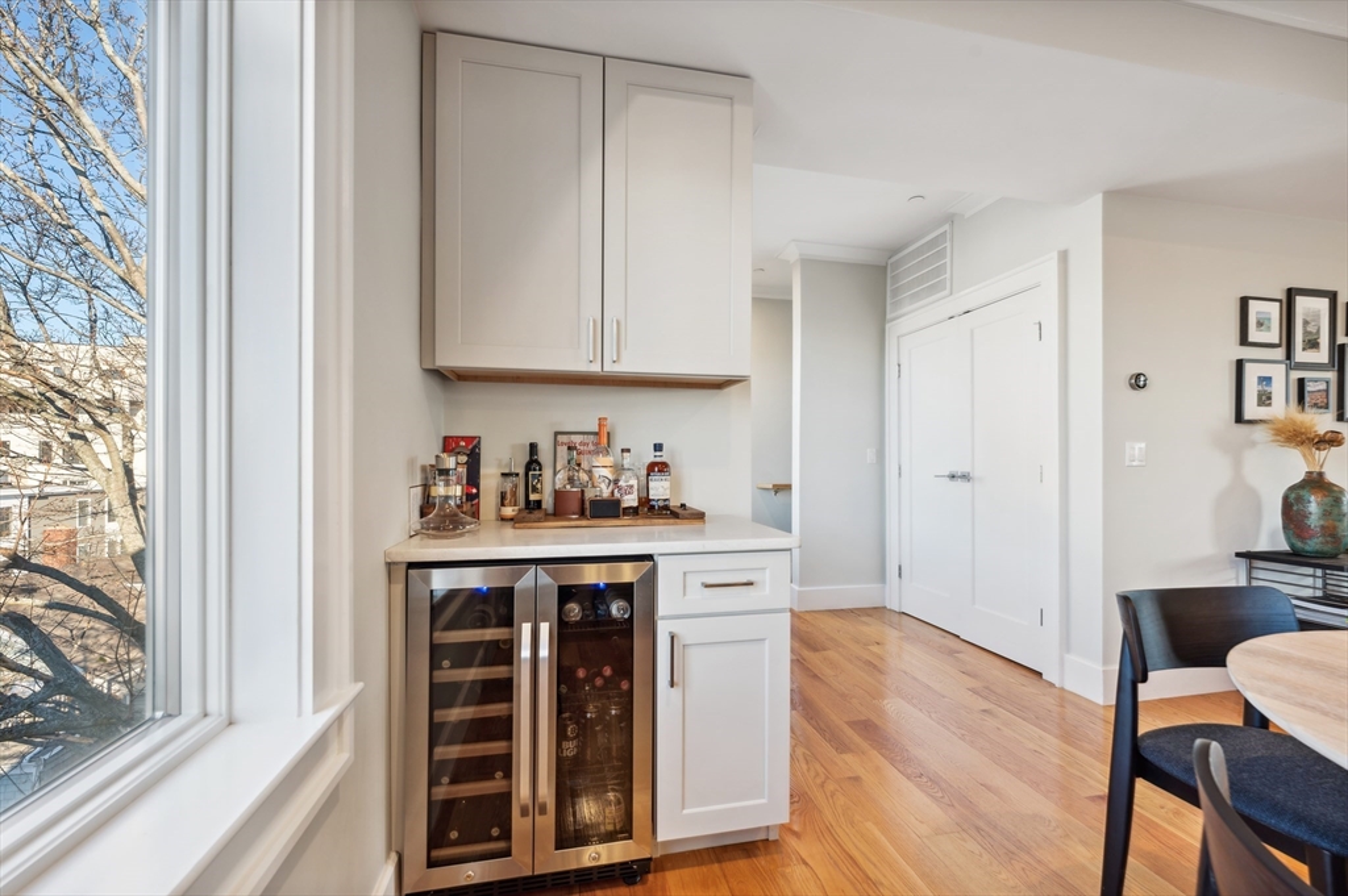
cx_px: 674
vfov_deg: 81.1
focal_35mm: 14
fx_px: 524
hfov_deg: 104.3
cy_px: 448
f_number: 8
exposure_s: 1/4
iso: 100
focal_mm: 14
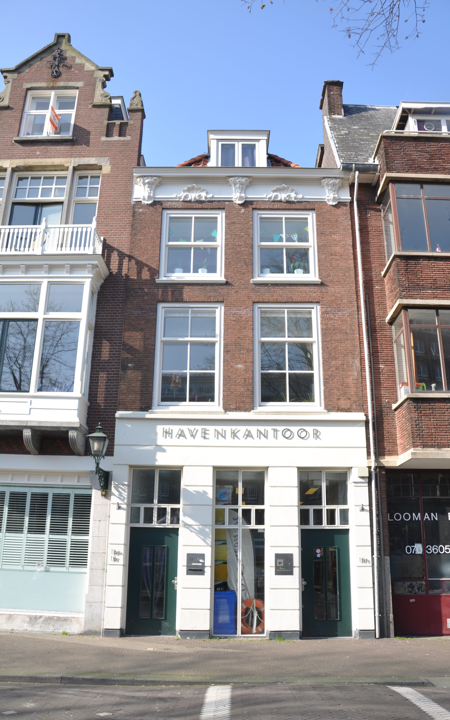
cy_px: 366
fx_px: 549
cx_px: 233
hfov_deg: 44.5
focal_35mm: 28
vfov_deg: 66.5
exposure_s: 1/250
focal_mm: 18
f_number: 8
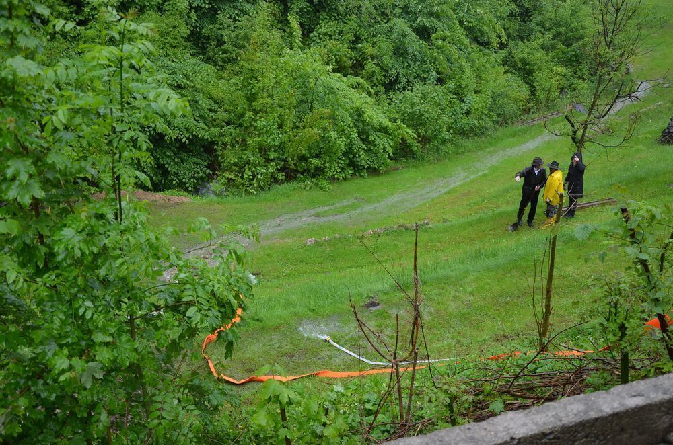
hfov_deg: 51.4
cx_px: 336
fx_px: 699
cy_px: 222
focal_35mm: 38
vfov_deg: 35.3
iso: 100
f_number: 4.5
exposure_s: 1/80
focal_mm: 25
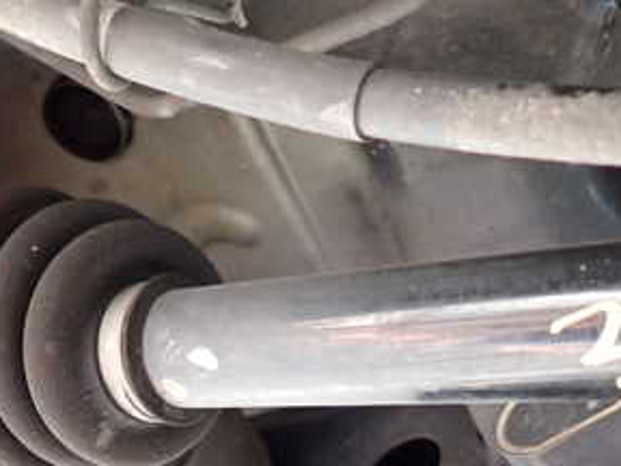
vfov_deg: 26.9
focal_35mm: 52
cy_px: 434
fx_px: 933
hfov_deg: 36.8
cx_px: 313
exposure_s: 1/60
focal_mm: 4.5
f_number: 2
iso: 500
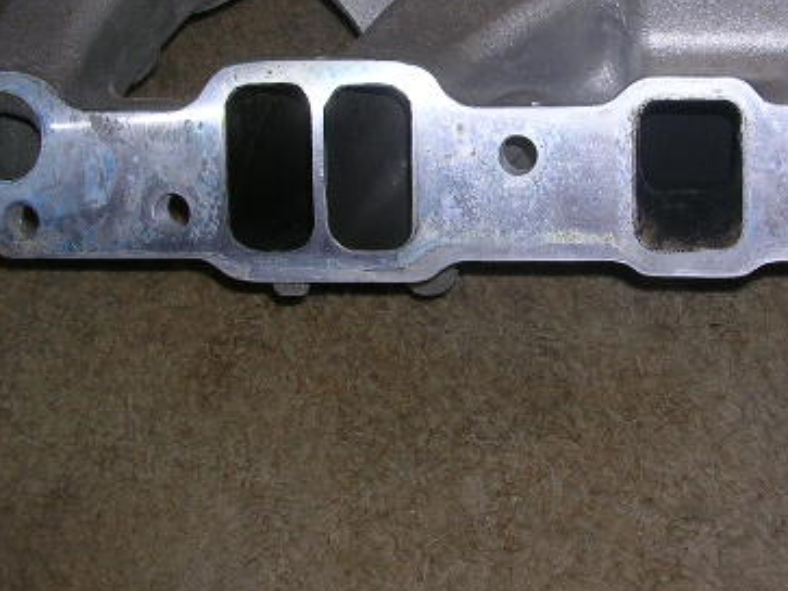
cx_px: 514
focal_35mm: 67
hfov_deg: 28.8
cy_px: 150
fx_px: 1525
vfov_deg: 21.7
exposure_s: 1/60.1
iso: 50
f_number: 2.8
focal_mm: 5.8
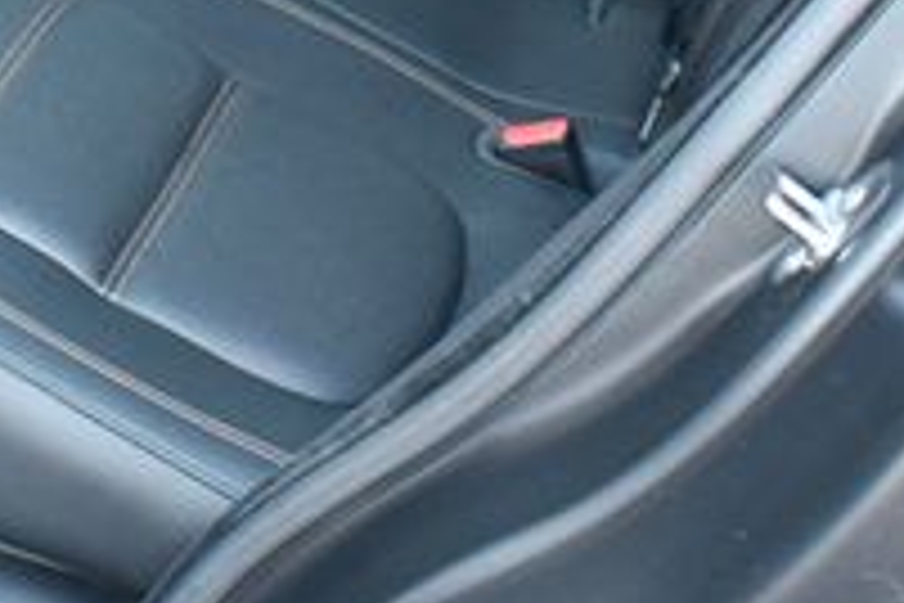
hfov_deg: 17.4
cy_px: -288
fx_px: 2888
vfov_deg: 11.4
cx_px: -9
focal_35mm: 115
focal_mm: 18
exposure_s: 1/125
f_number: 3.5
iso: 1400
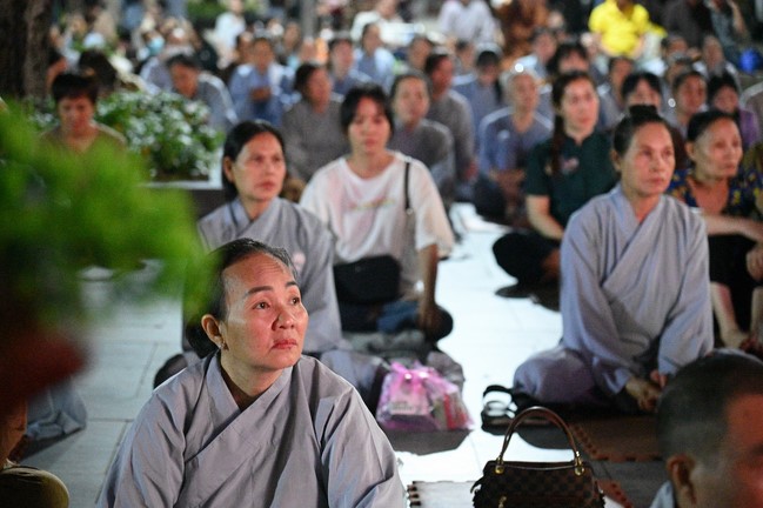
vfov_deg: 13.0
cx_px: 382
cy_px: 254
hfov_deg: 19.5
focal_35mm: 105
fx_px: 2224
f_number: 4.5
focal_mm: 105
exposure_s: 1/200
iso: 32000
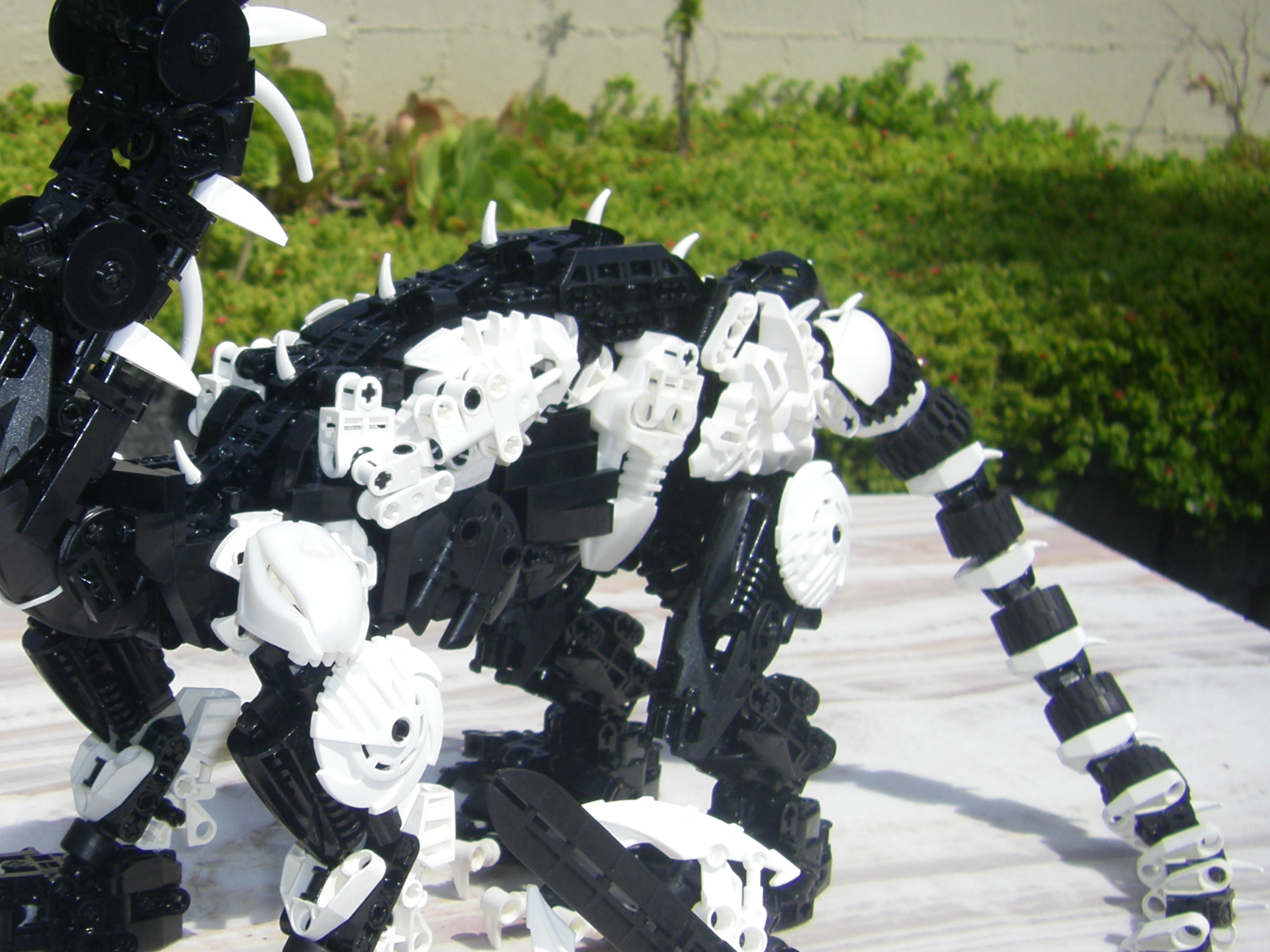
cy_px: 423
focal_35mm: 61
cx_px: 328
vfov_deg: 24.0
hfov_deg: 31.2
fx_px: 2238
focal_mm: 6.3
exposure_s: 1/320
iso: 64
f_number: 7
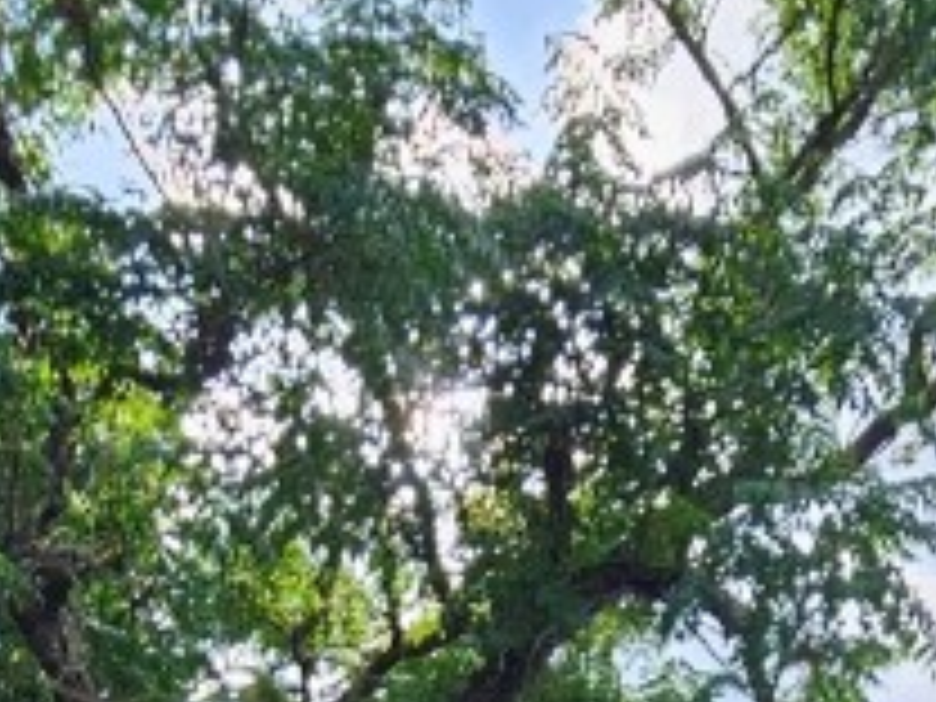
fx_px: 1731
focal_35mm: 64
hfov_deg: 29.5
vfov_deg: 14.8
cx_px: 760
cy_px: 1670
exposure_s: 1/690
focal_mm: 2.2
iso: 50
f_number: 2.2
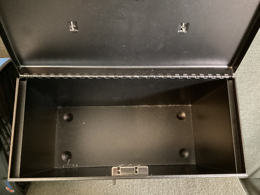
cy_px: 98
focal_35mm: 31
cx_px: 130
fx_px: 233
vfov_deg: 45.4
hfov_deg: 58.3
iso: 800
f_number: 2.4
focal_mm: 3.3
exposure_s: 1/17
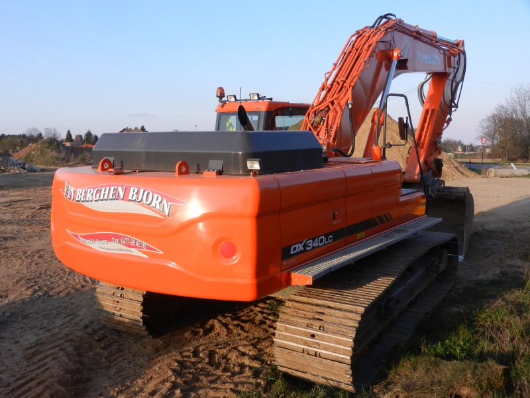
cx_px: 265
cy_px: 199
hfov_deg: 55.4
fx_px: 505
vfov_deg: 42.9
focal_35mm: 33
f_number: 3.8
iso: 160
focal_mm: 5.9
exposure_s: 1/400
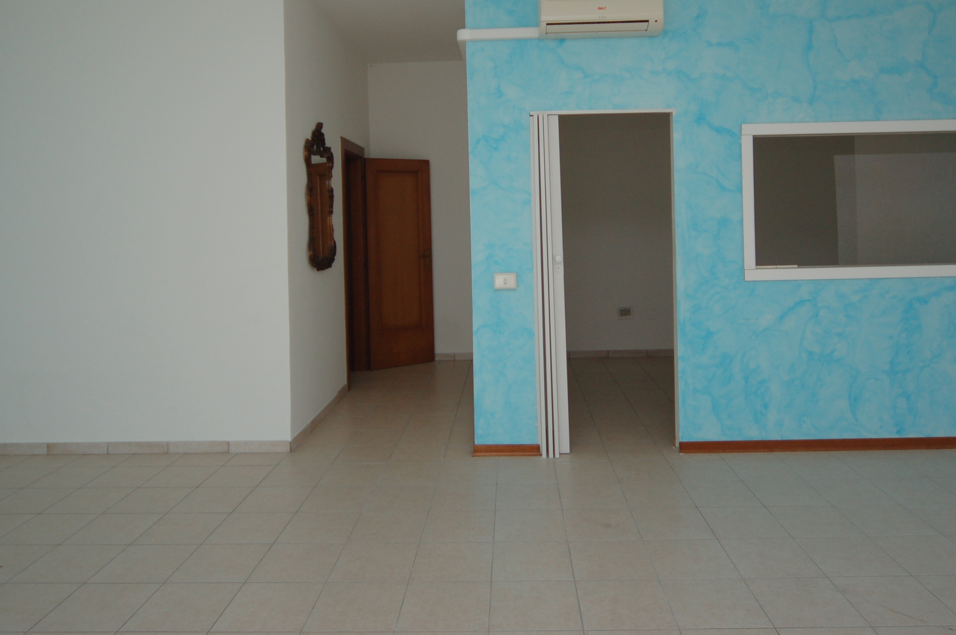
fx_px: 637
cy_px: 217
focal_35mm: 24
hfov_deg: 73.8
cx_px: 497
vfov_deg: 52.1
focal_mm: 12
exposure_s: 1/320
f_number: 4.5
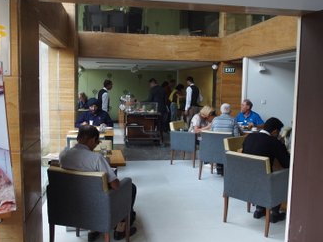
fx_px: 364
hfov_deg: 47.9
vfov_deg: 36.8
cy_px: 125
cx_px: 167
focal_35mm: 39
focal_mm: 7.4
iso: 200
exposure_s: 1/30
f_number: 2.8
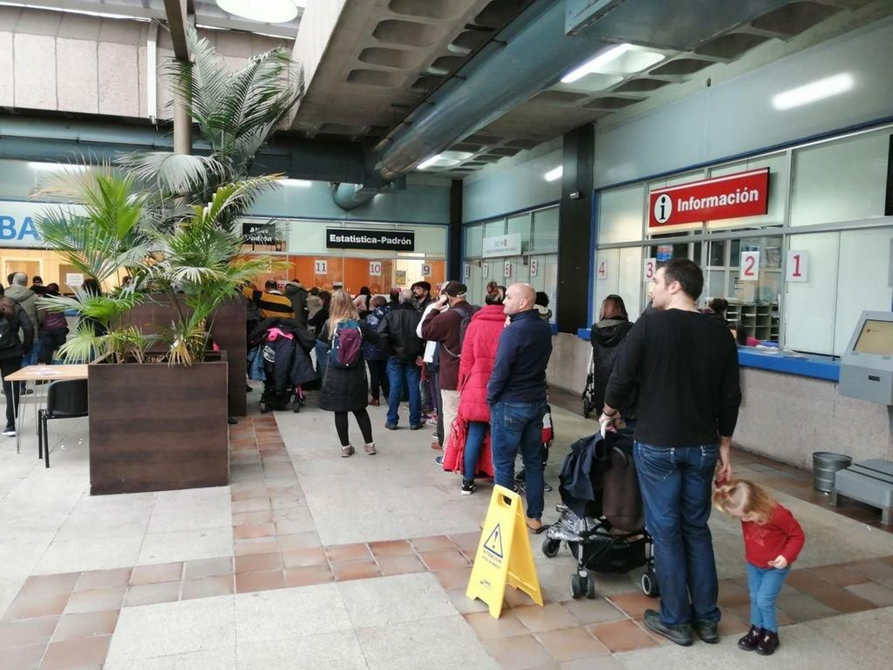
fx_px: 697
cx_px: 446
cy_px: 335
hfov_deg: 65.3
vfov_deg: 51.4
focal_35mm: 27
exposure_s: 1/33.3
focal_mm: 3.96
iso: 160
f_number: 1.8
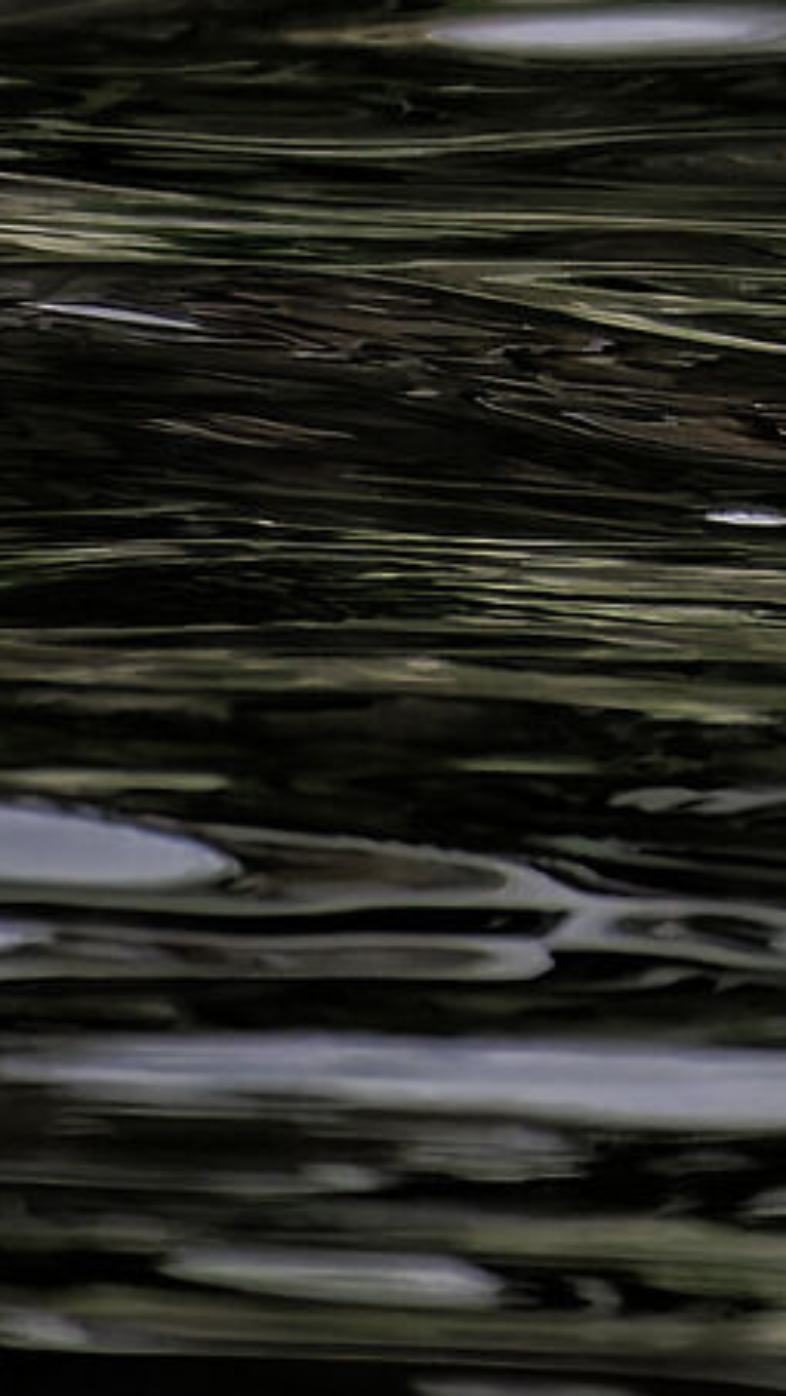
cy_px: -348
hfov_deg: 0.3
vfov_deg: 0.5
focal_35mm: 4621
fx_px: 171120
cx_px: 2799
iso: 2000
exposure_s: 1/3000
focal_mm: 400
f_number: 6.3
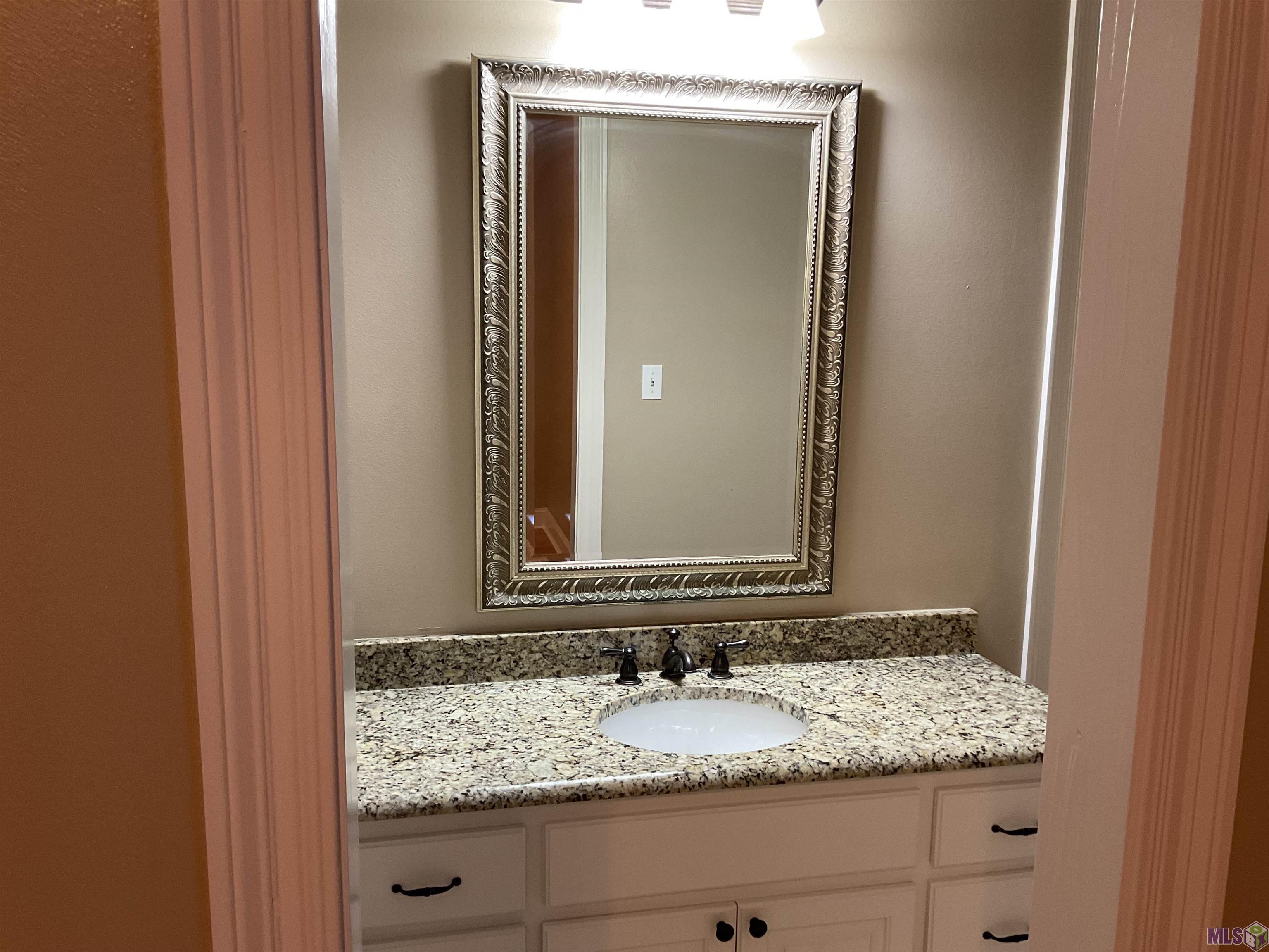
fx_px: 1063
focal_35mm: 29
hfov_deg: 61.7
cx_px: 634
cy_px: 476
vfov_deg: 48.2
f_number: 1.8
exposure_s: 1/60
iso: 125
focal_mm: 3
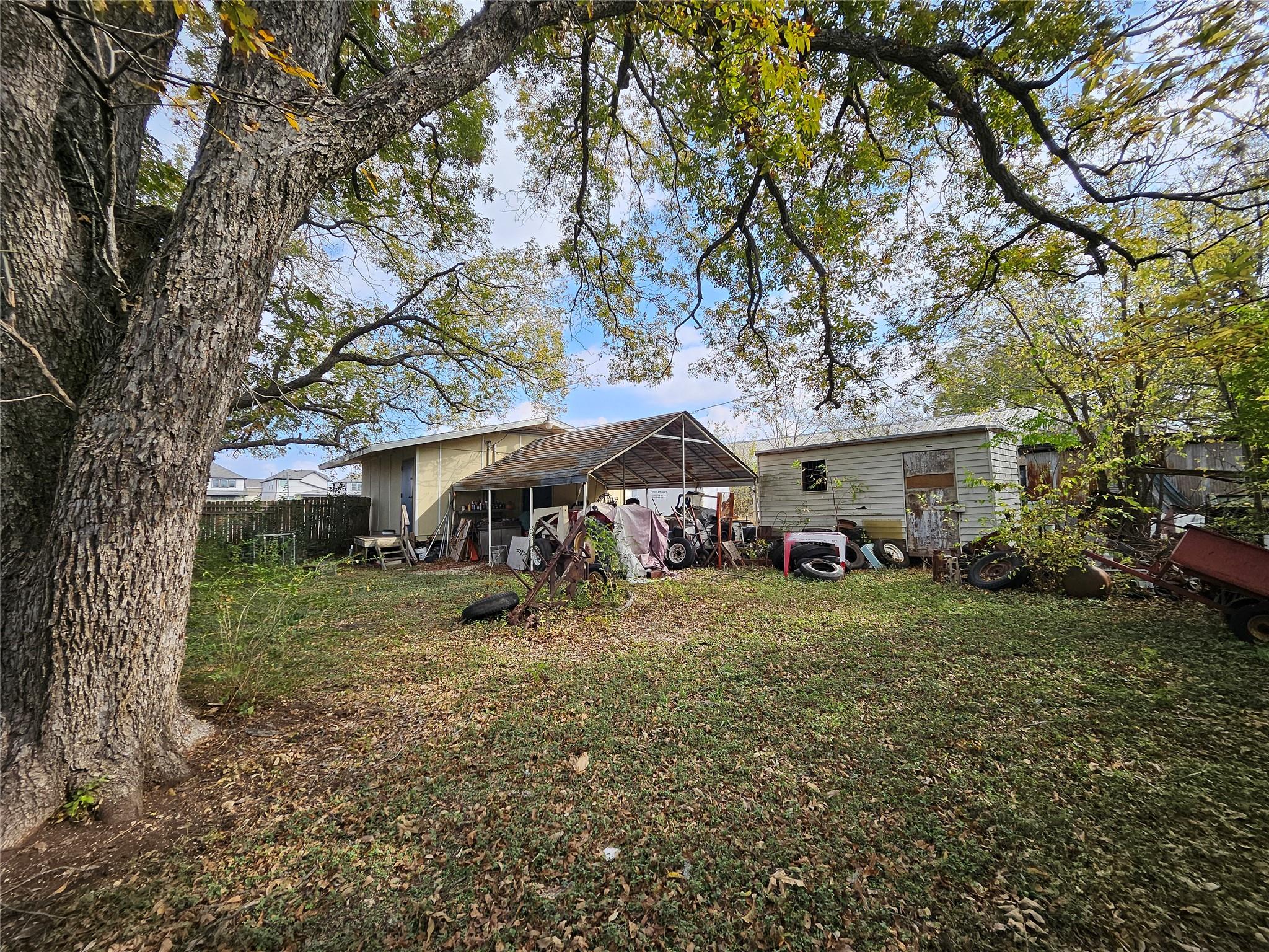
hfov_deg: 106.2
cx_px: 634
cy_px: 476
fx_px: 477
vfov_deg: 89.9
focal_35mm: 13
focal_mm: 1.74
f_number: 2.2
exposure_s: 1/372
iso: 32
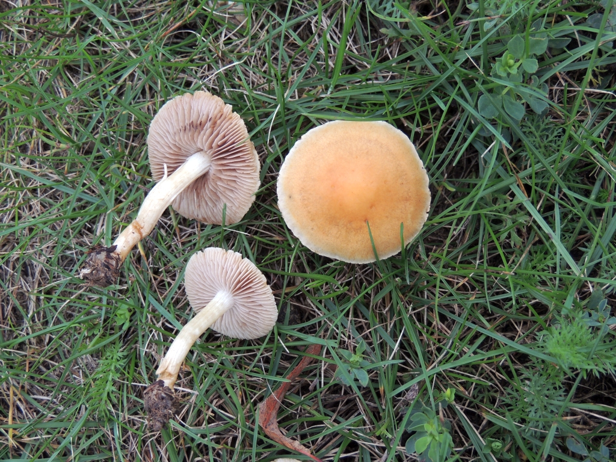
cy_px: 231
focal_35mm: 50
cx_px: 308
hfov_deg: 38.2
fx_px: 890
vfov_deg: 29.1
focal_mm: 8.9
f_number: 3.6
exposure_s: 1/40
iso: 100
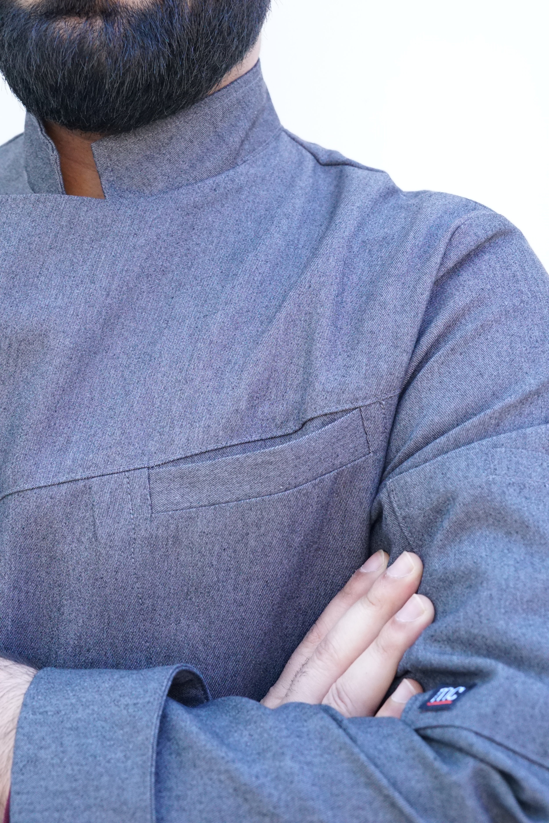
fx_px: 1211
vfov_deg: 37.5
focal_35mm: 53
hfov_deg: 25.5
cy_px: 412
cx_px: 274
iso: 8000
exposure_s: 1/640
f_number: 9
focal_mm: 53
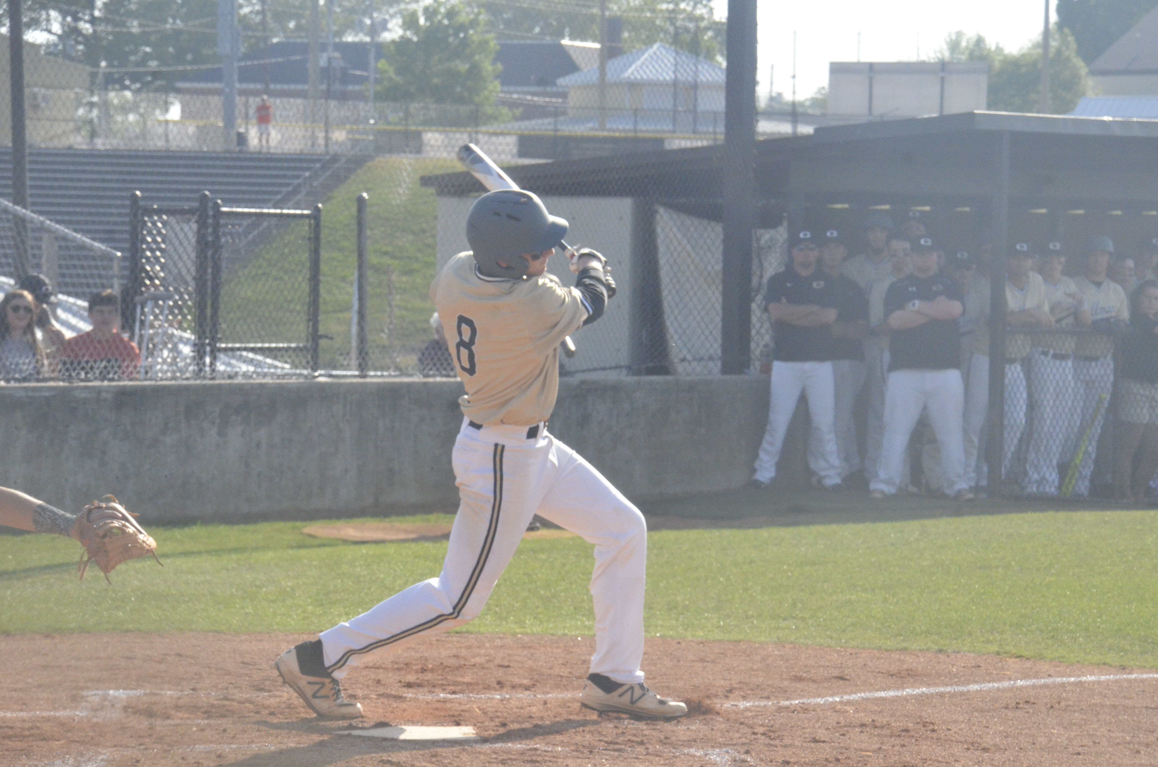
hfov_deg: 13.1
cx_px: 579
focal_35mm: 158
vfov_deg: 8.7
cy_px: 384
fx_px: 5056
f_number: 13
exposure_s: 1/2500
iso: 4000
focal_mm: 105
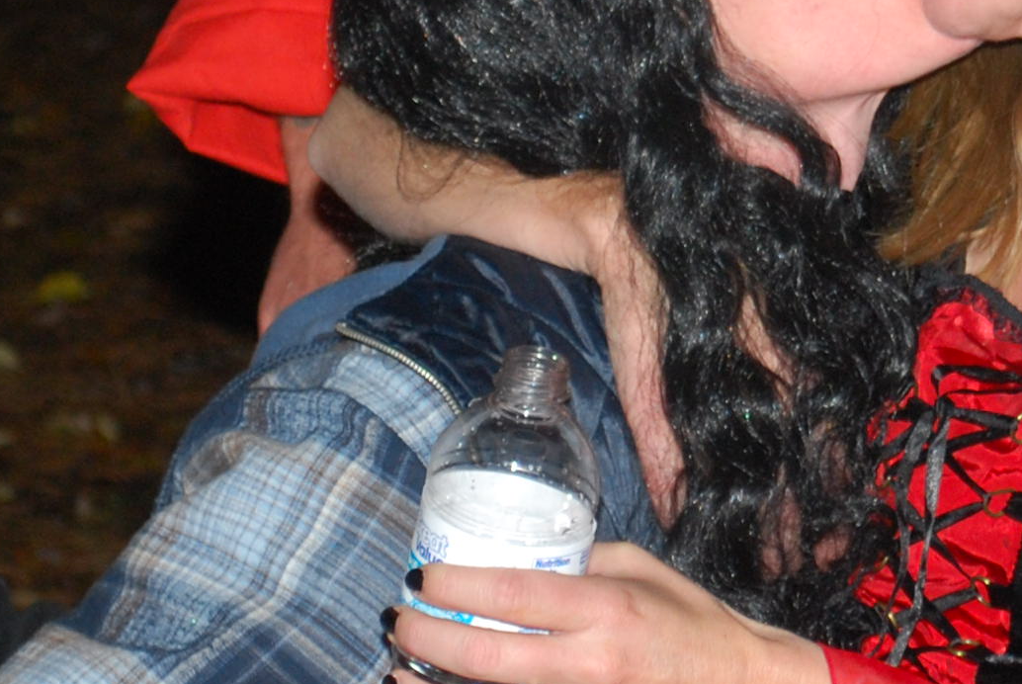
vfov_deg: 4.7
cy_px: -22
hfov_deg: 7.0
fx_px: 8299
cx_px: 969
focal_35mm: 292
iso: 400
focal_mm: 52
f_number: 5.6
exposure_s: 1/60
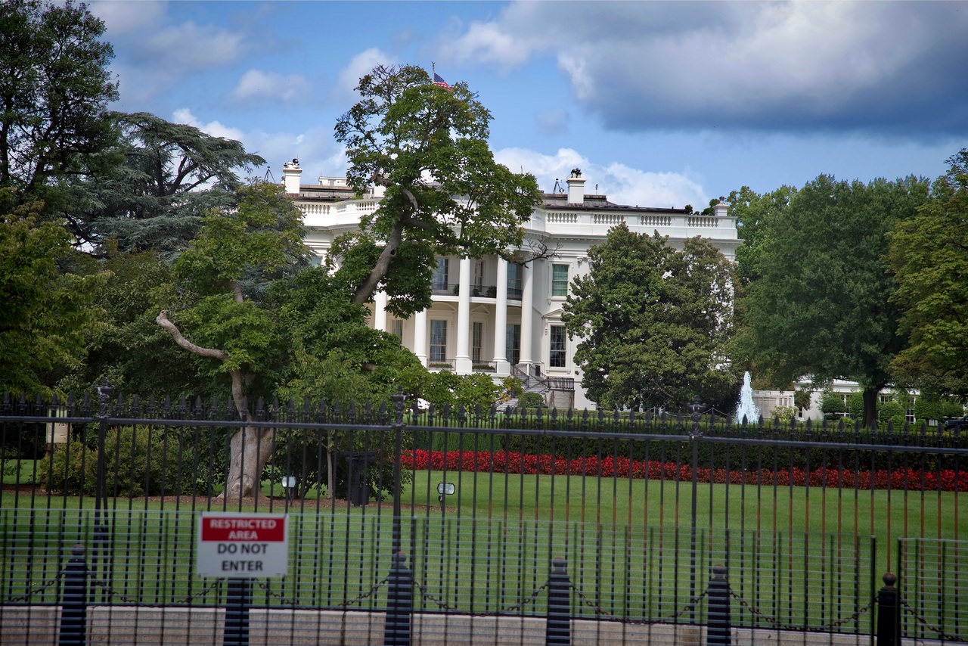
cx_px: 484
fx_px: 3227
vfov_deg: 11.4
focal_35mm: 120
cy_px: 323
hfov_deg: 17.1
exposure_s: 1/250
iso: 100
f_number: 7.1
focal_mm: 120
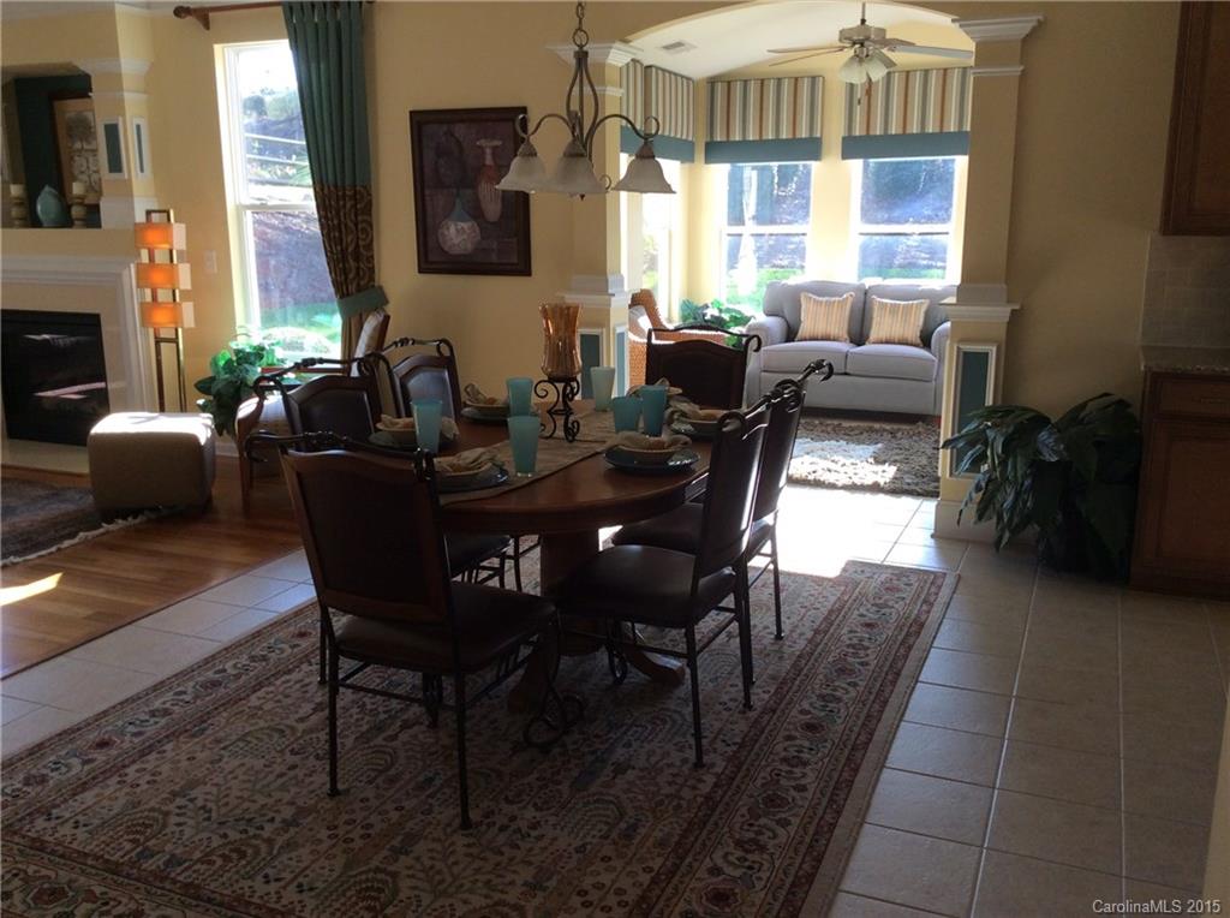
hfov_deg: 56.9
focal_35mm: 32
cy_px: 459
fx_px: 1135
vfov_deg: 44.0
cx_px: 615
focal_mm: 3.3
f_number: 2.4
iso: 40
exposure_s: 1/120
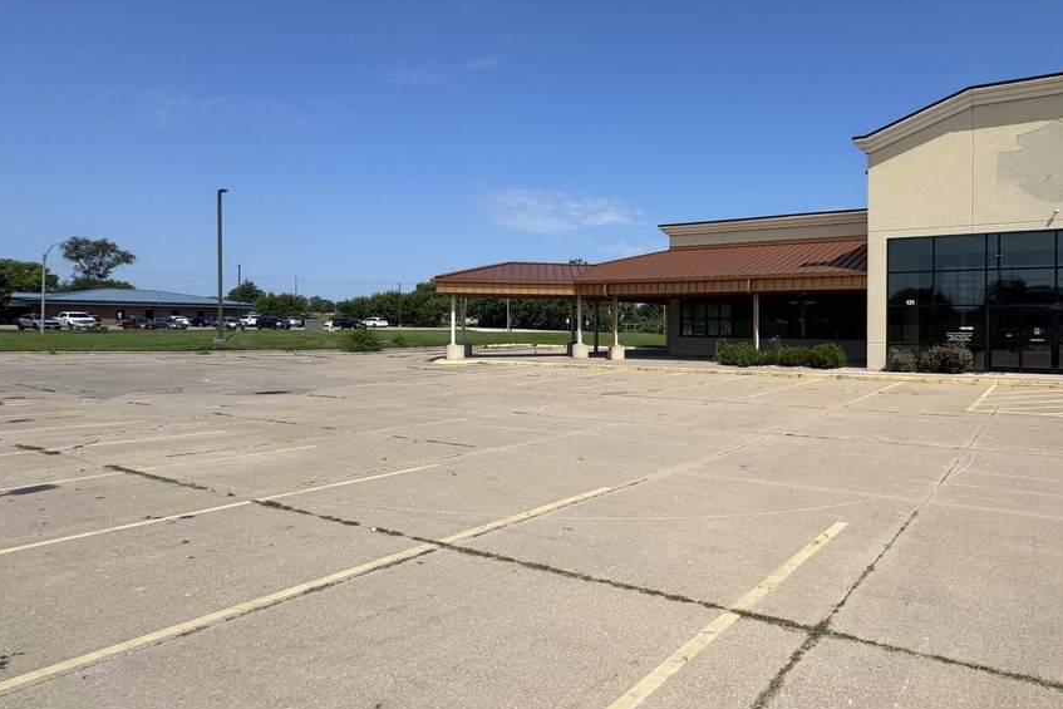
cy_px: 335
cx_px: 738
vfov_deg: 57.2
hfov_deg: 75.2
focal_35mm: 22
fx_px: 650
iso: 40
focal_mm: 2.22
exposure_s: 1/2584
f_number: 2.2
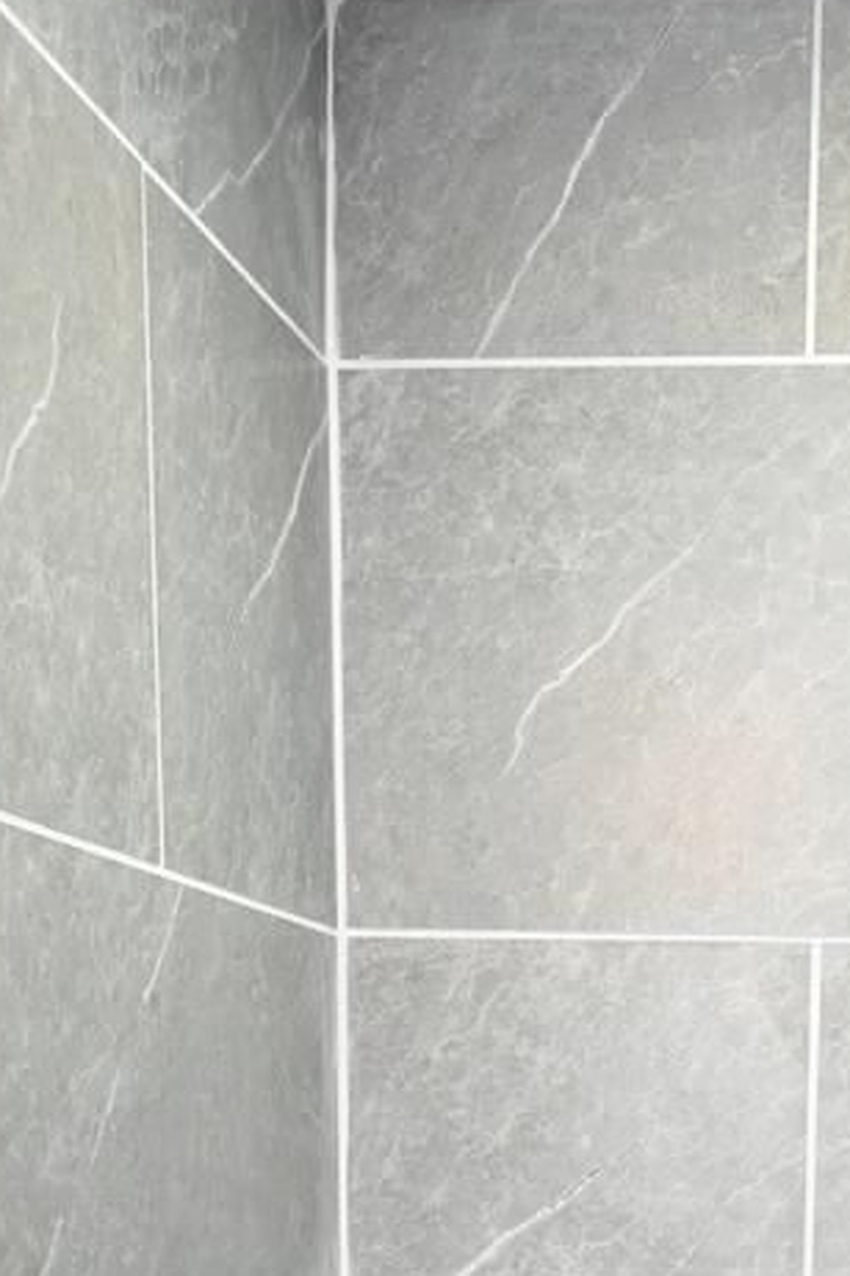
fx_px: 2540
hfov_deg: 18.7
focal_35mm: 72
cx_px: 756
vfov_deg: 24.1
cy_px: 1733
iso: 800
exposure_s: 1/80
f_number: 4.5
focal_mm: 21.5
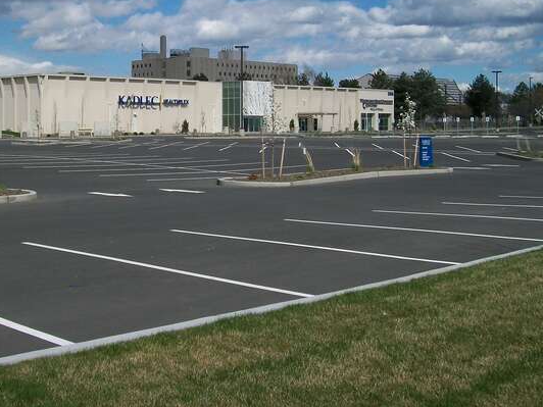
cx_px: 176
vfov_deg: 27.7
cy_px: 114
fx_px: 816
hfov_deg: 36.4
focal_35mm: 52
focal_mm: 6
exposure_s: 1/1250
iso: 80
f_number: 4.8
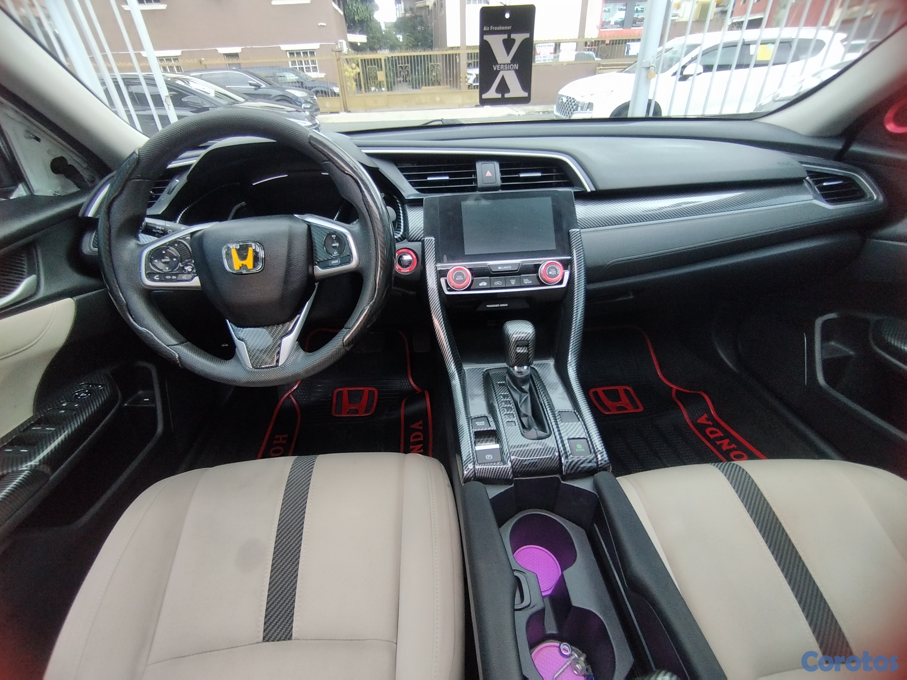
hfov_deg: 94.5
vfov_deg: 78.1
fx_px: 419
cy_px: 340
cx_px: 454
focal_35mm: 16
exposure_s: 1/25
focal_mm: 1.65
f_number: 2.2
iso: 120
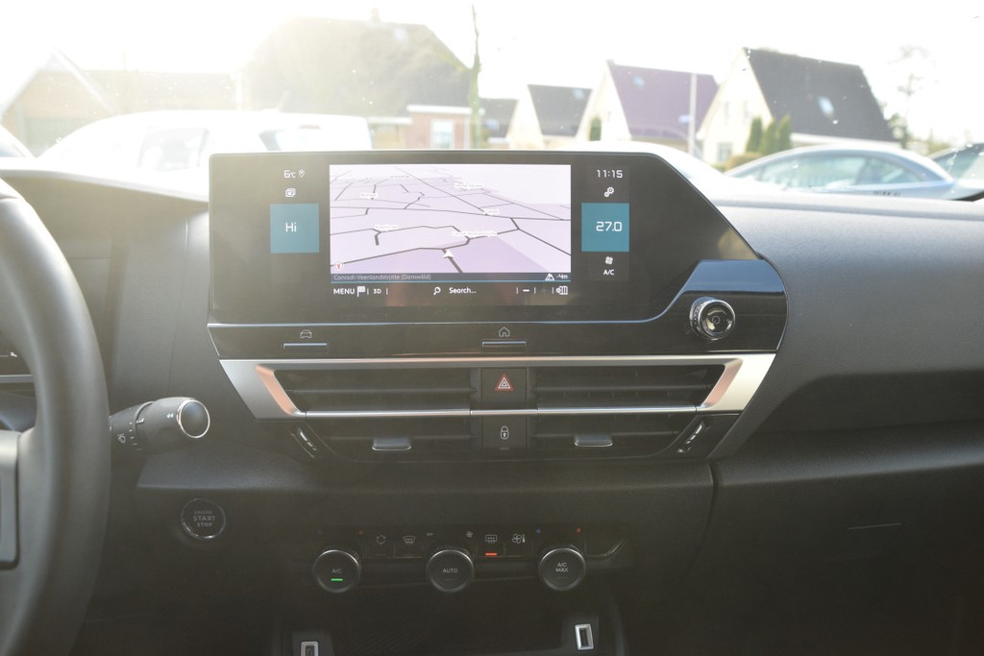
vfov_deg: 47.9
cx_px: 492
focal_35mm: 27
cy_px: 328
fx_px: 738
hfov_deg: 67.4
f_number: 5
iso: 400
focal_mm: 18
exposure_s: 1/100
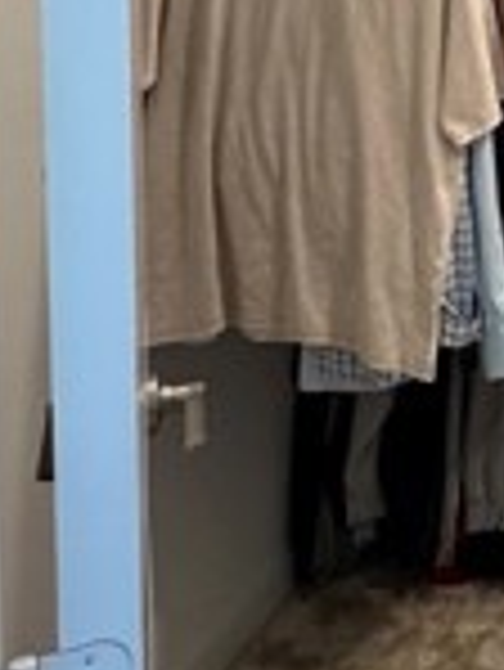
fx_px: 1163
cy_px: -22
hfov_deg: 19.7
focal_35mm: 60
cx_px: 842
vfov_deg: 29.7
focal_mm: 2.22
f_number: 2.2
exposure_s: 1/120
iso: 320
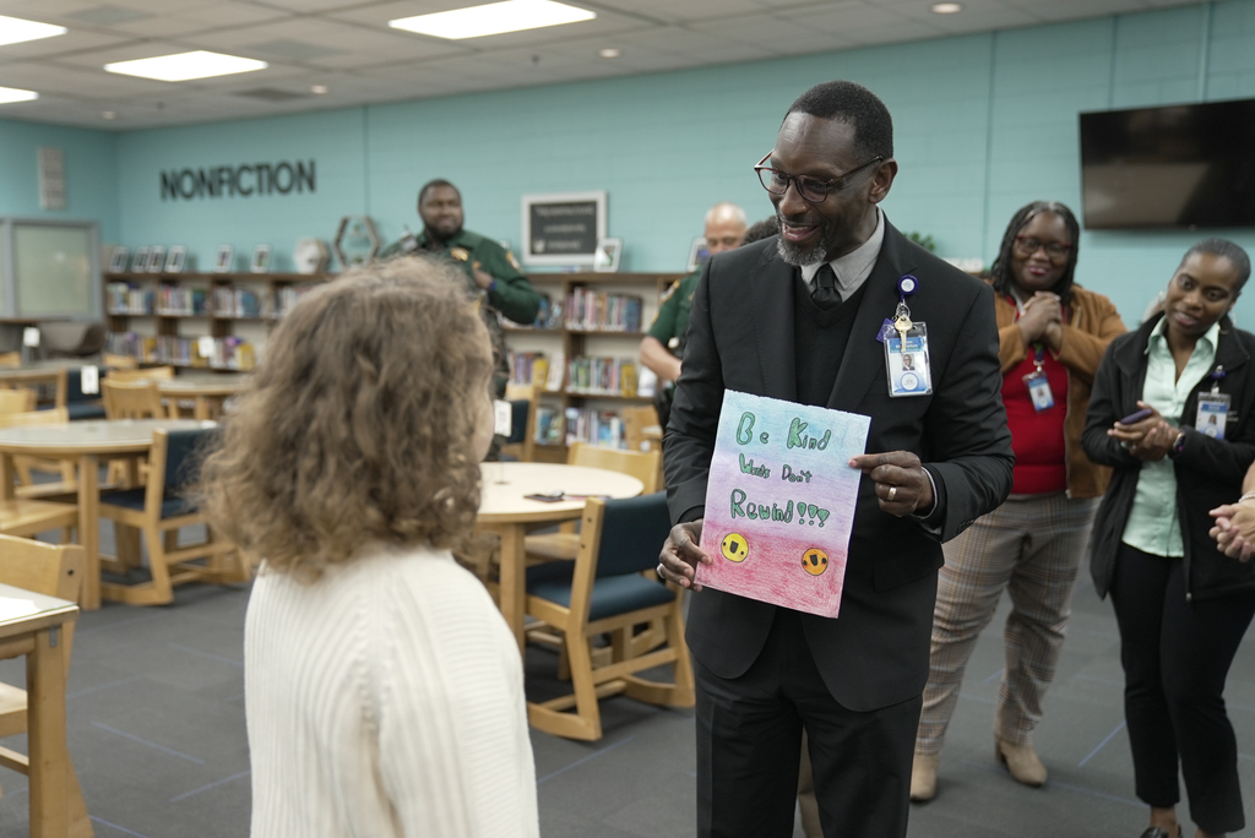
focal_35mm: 37
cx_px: 628
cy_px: 419
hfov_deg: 51.9
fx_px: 1291
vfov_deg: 36.0
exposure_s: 1/125
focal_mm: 37
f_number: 2.8
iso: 800
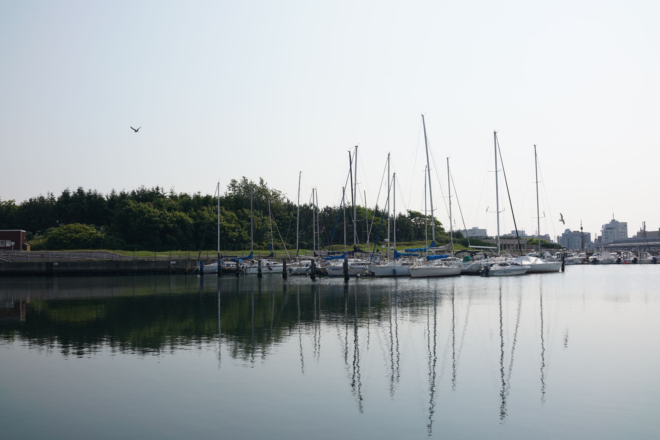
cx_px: 330
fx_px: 642
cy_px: 220
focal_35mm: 35
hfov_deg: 54.4
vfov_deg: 37.9
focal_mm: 35
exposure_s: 1/200
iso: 100
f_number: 11
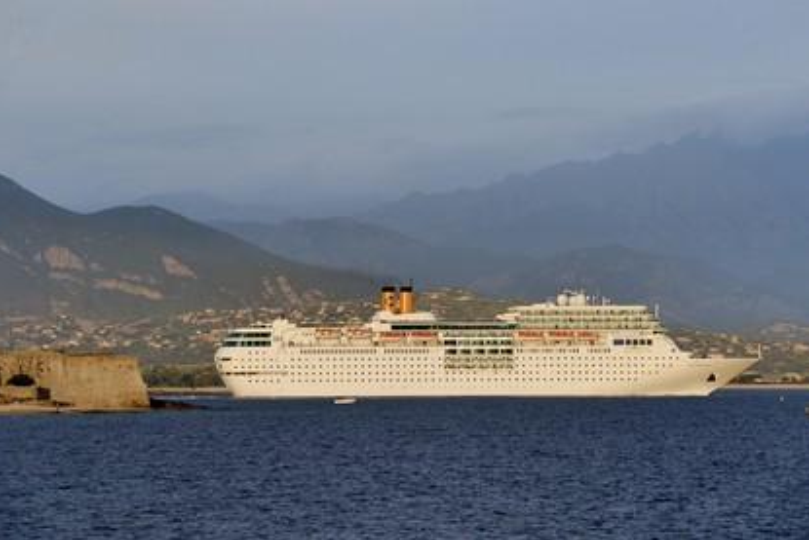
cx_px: 404
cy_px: 271
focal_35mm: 177
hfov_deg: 11.6
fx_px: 3979
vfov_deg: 7.8
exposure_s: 1/400
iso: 400
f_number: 11
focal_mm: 175
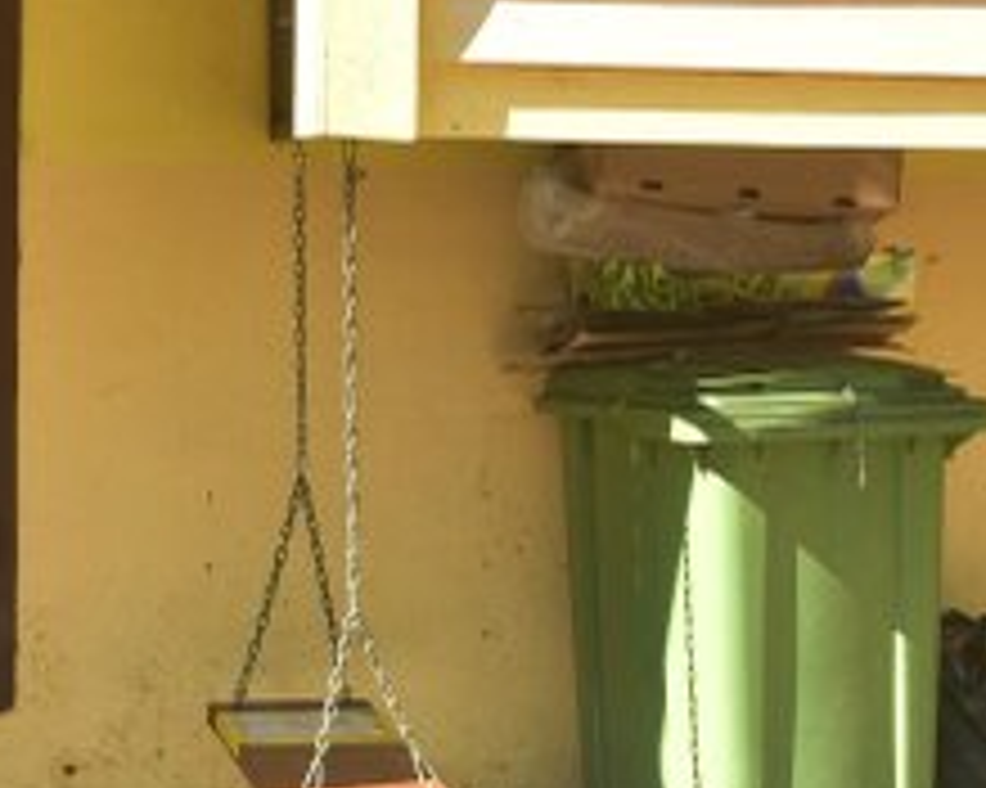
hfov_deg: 17.0
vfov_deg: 13.6
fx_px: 3296
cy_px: 358
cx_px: 302
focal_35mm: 113
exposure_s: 1/25
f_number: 6.3
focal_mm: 22
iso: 100
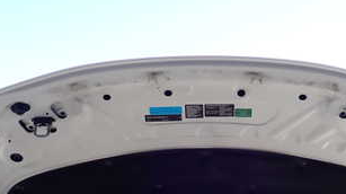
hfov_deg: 26.2
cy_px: 195
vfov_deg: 14.6
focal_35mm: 81
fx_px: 742
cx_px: 209
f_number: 3.5
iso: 100
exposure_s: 1/160
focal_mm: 6.83
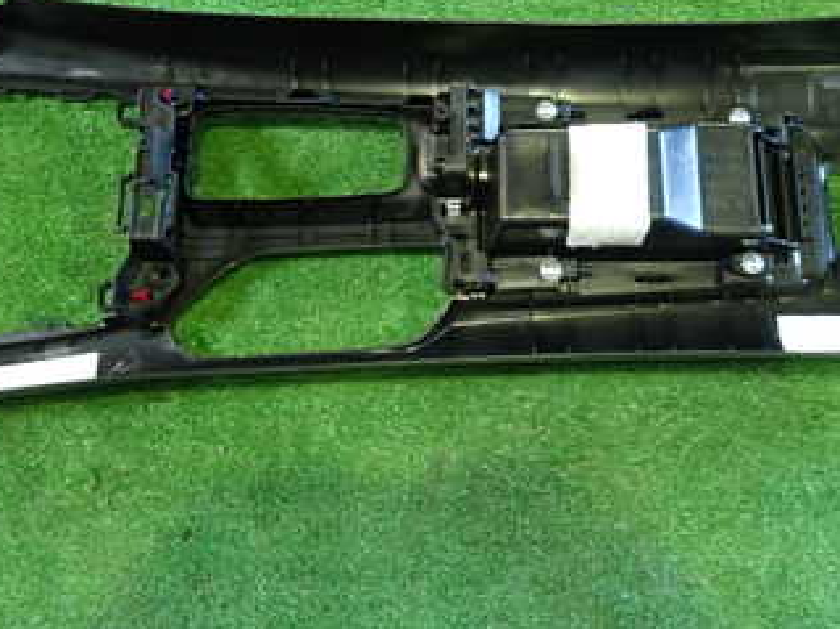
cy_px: 155
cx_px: 456
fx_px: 1140
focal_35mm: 47
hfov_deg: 40.4
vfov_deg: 30.3
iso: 500
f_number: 2
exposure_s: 1/30
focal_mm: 4.5
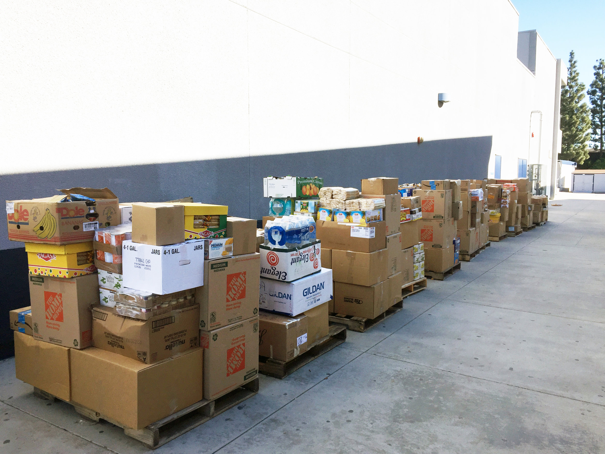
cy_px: 227
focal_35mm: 29
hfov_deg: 61.7
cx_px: 302
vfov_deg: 48.2
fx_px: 507
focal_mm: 4.15
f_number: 2.2
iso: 32
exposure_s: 1/898
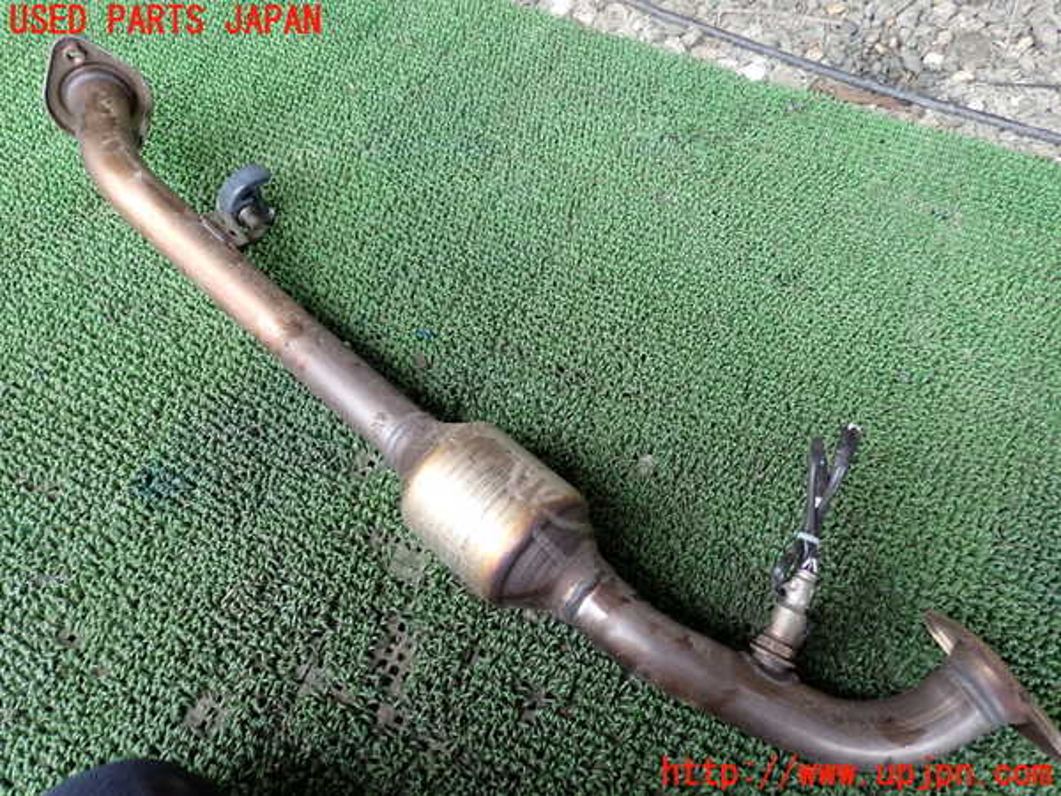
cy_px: 398
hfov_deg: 60.0
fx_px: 920
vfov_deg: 46.8
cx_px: 530
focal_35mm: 30
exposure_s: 1/60
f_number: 2.3
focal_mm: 5.4
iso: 200
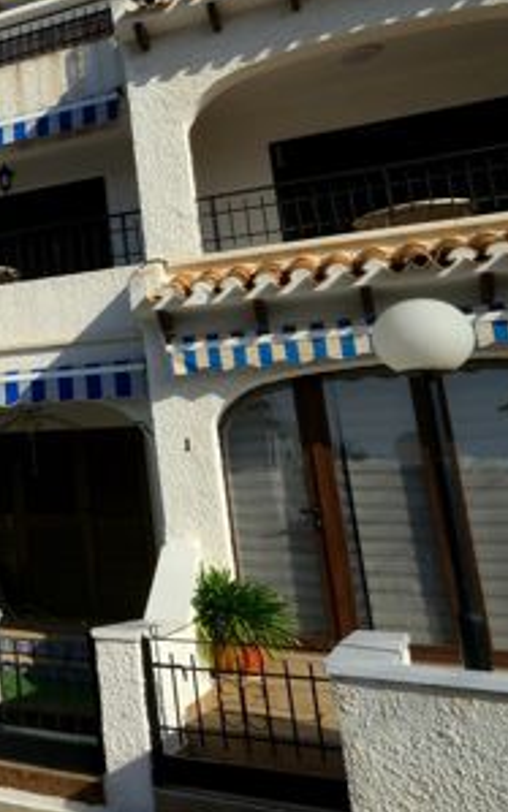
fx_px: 797
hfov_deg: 21.6
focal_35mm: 36
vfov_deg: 53.3
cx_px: -417
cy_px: 299
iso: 125
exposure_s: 1/125
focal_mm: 10
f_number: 18
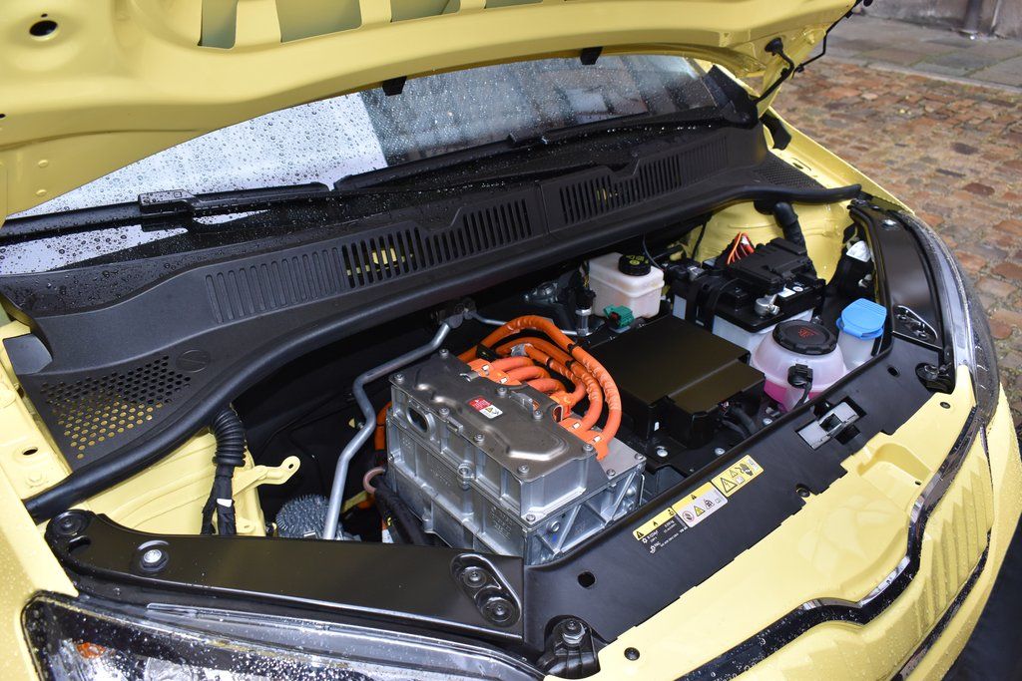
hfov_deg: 61.9
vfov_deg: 43.6
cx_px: 511
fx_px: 852
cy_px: 340
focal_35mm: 30
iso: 800
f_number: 5.6
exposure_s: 1/125
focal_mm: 20
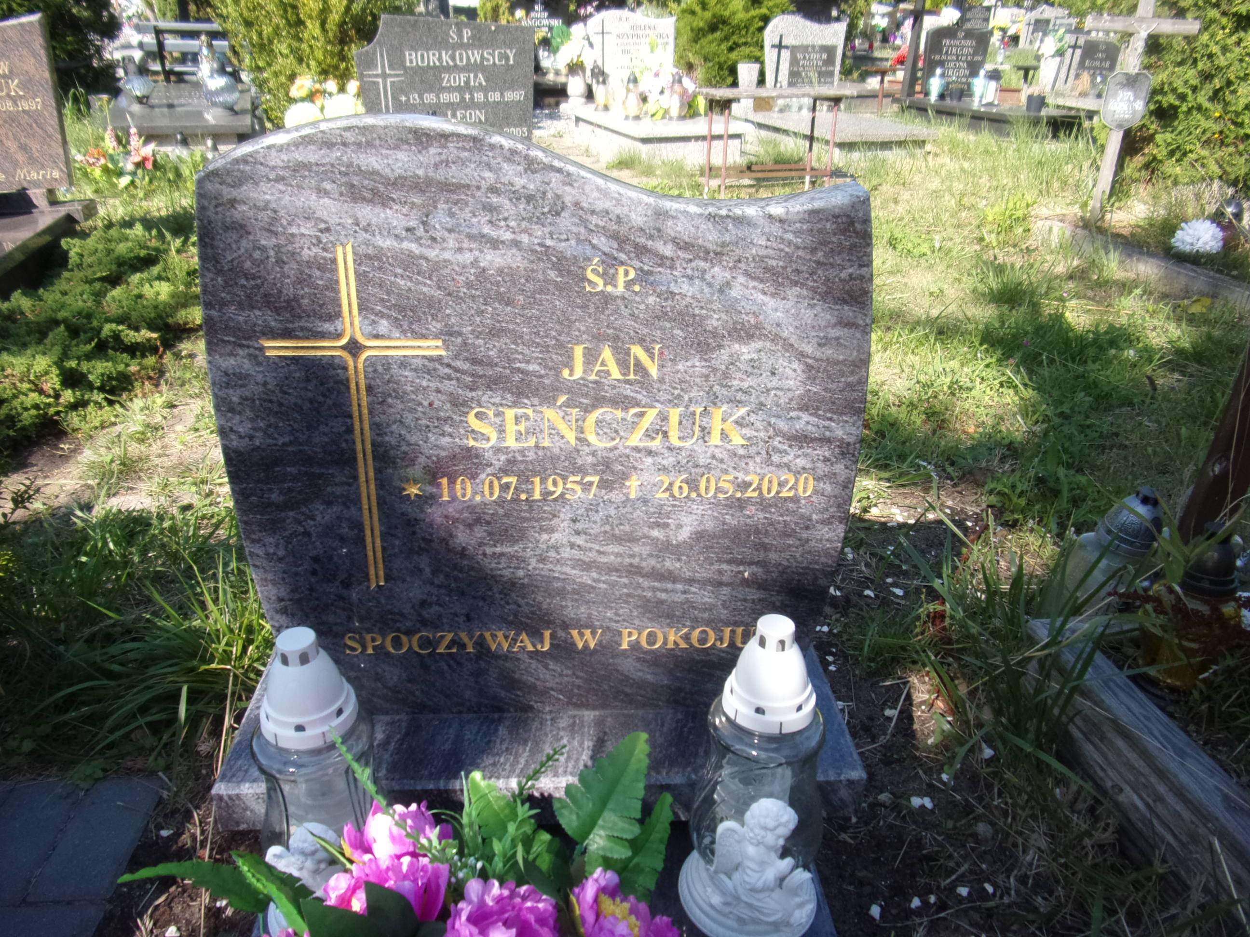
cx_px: 625
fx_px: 867
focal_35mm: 24
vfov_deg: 56.8
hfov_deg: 71.6
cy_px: 468
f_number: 3.3
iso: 80
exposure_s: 1/400
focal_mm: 4.3
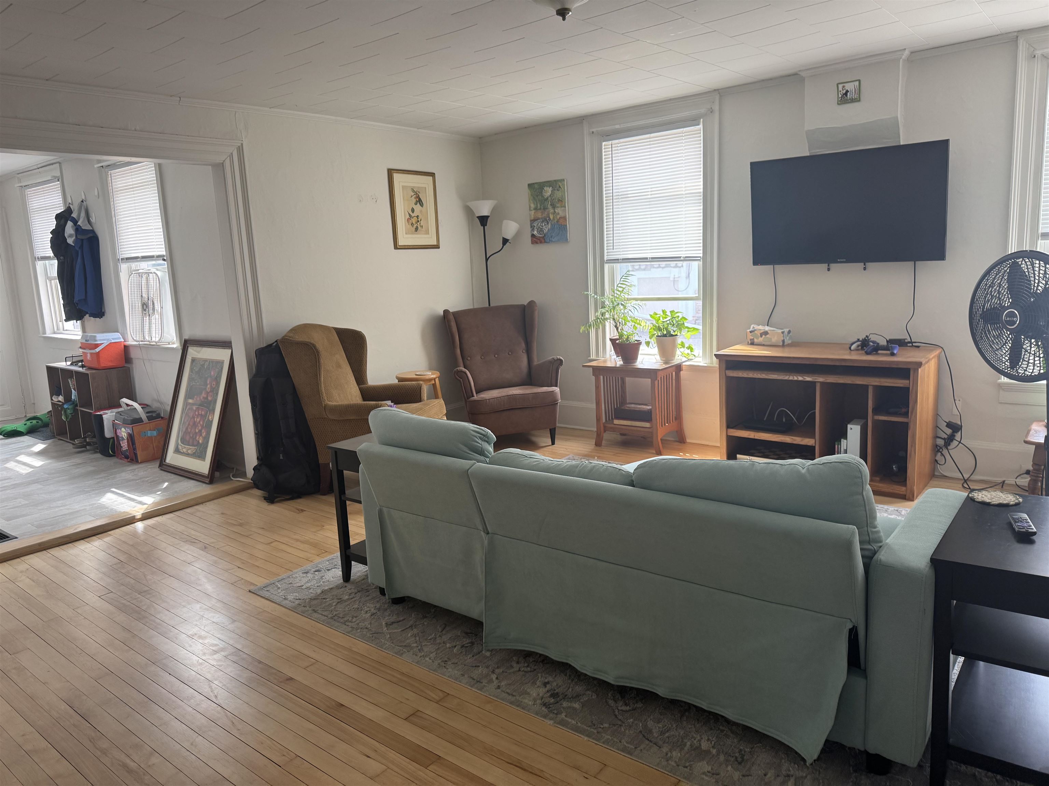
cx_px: 524
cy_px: 393
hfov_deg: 71.6
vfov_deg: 56.8
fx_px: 727
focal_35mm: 24
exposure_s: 1/121
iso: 100
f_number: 1.78
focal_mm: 6.76
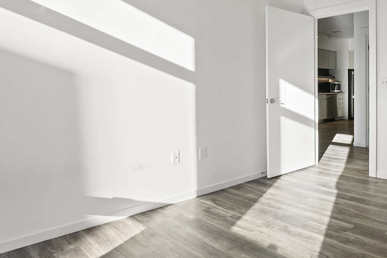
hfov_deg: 62.1
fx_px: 290
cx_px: 306
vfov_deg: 47.2
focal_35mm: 27
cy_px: 88
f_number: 11
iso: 500
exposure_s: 1/30
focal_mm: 10
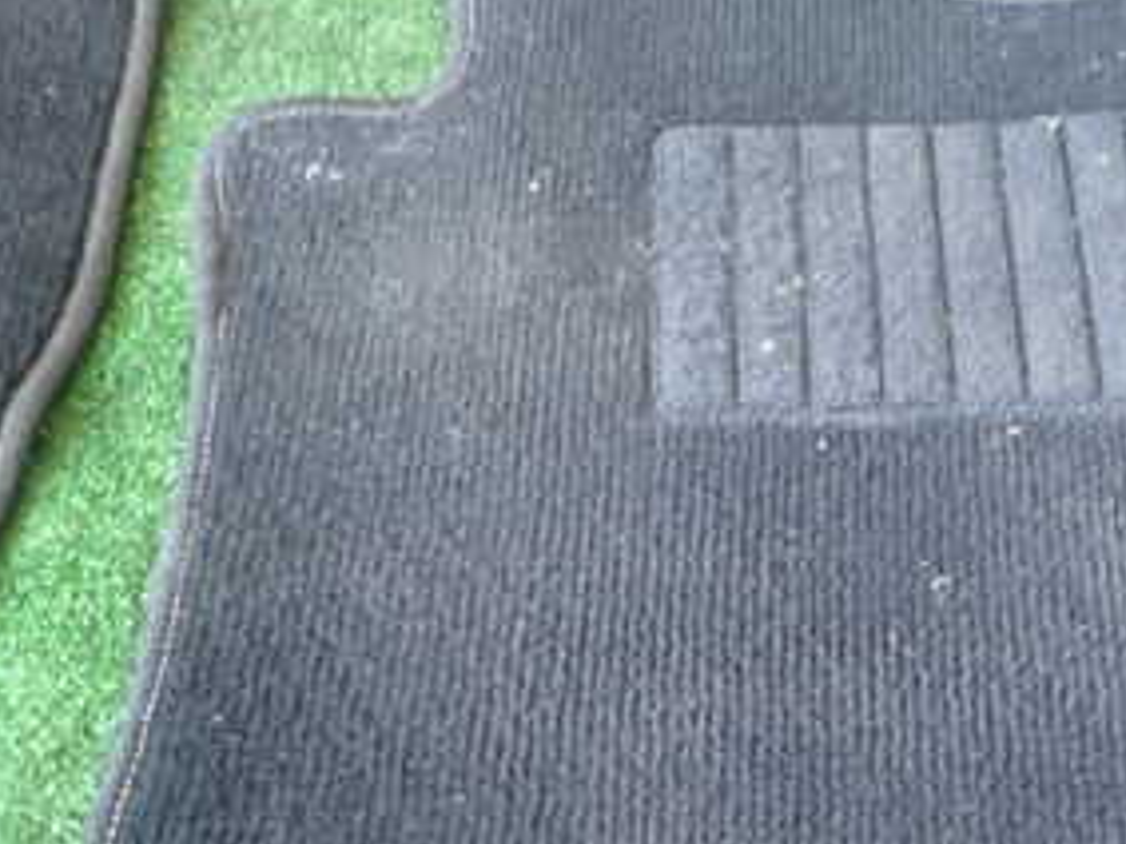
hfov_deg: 35.5
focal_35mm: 53
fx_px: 1723
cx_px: 832
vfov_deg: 27.0
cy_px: 661
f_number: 2
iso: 200
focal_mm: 4.5
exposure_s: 1/30
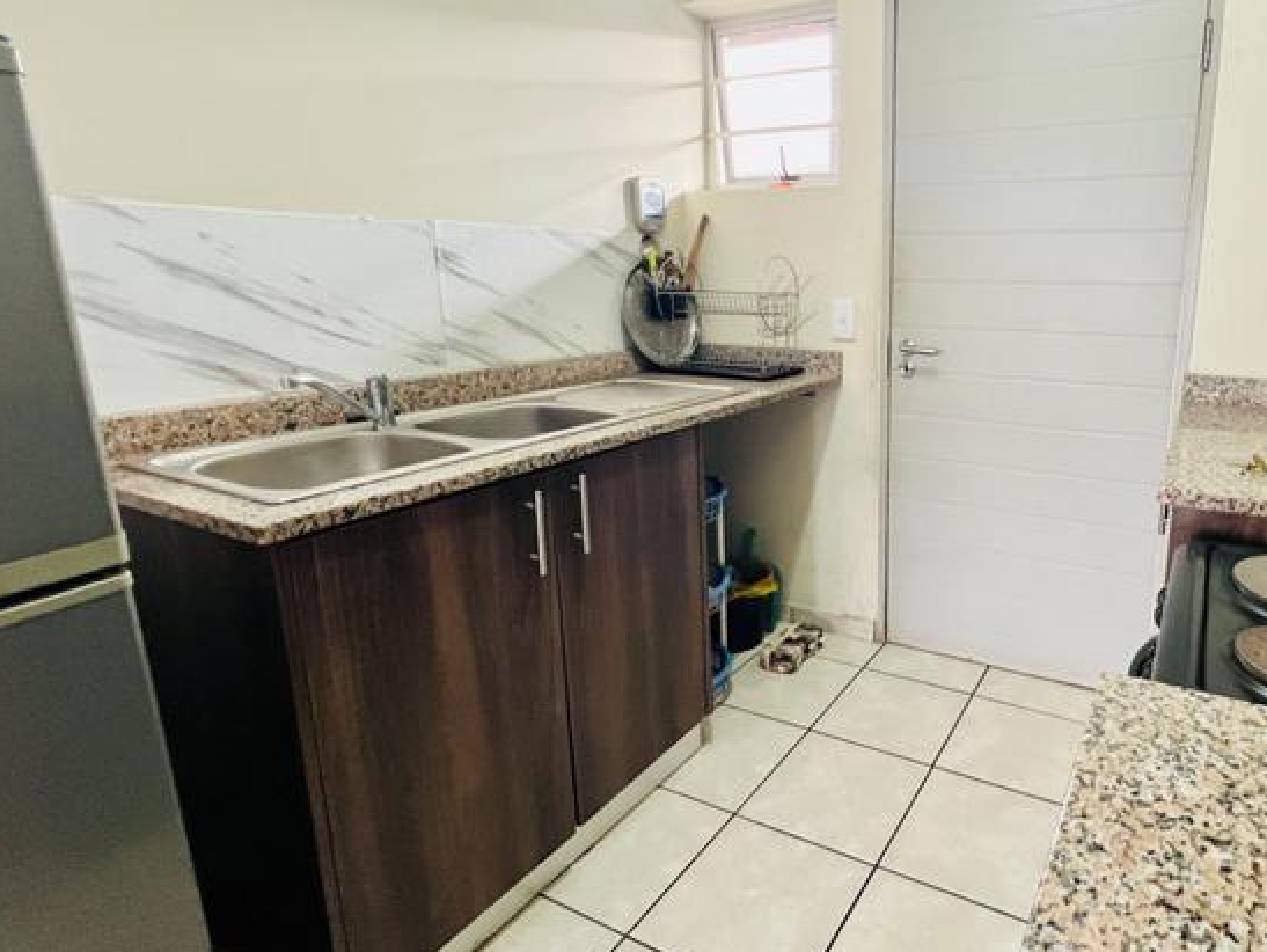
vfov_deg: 68.6
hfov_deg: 81.2
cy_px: 433
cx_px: 864
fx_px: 696
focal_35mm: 19
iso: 250
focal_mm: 1.57
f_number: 1.8
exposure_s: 1/60
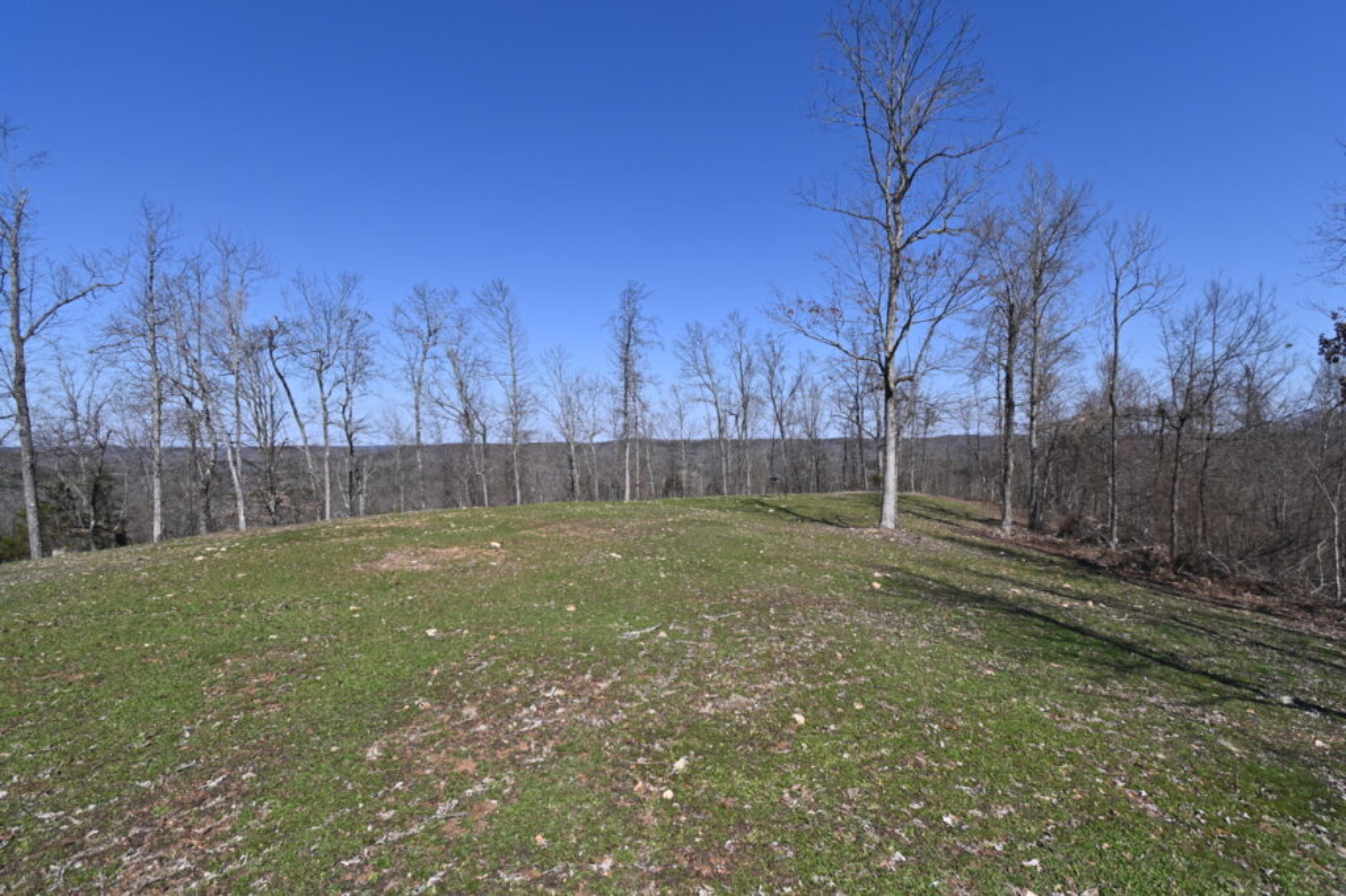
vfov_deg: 77.3
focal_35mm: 15
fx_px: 561
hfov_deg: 100.4
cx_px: 673
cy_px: 448
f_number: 8
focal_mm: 10
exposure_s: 1/400
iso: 100
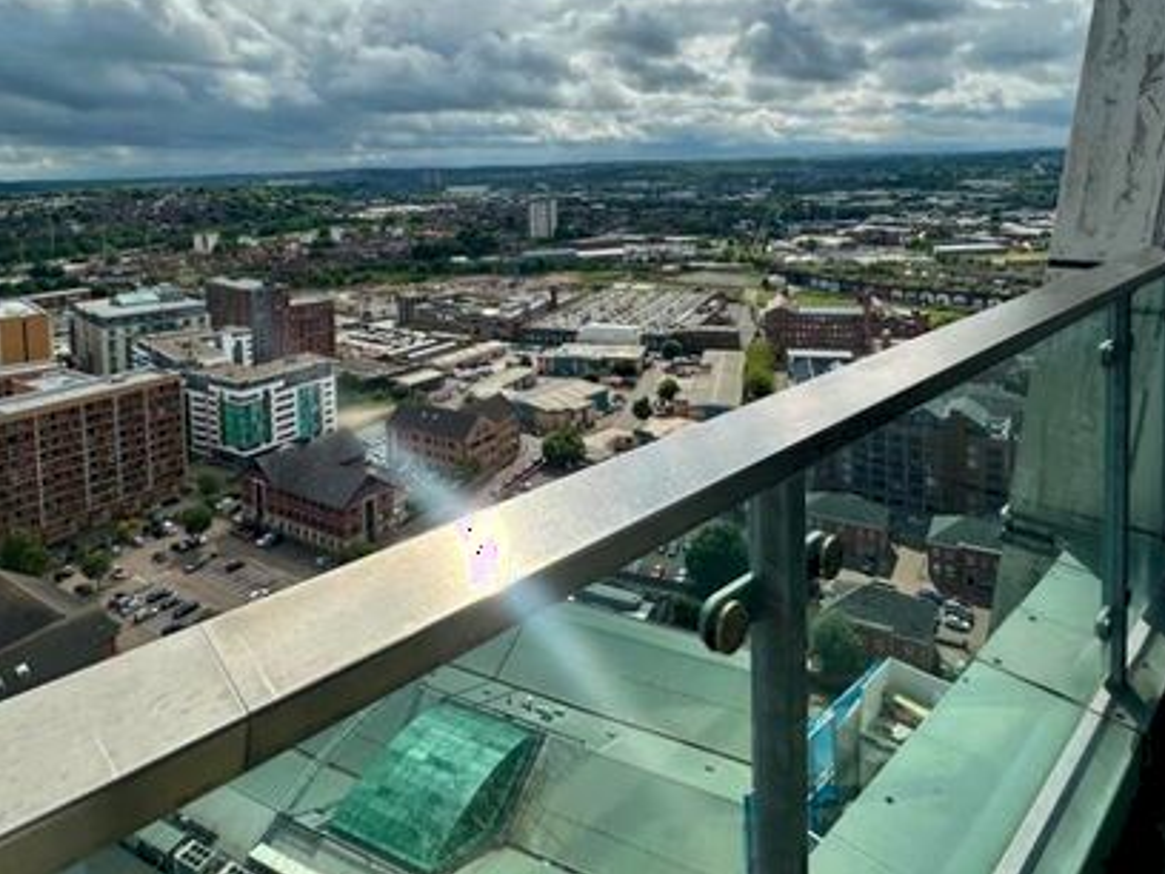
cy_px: 210
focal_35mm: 24
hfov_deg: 71.5
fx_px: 808
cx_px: 540
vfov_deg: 54.0
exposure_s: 1/6494
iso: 50
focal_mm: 2.22
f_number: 2.2
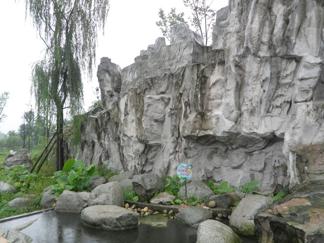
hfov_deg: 65.3
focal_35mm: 27
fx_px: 253
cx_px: 162
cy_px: 122
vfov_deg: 51.4
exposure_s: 1/60
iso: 80
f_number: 3.5
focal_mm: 4.9
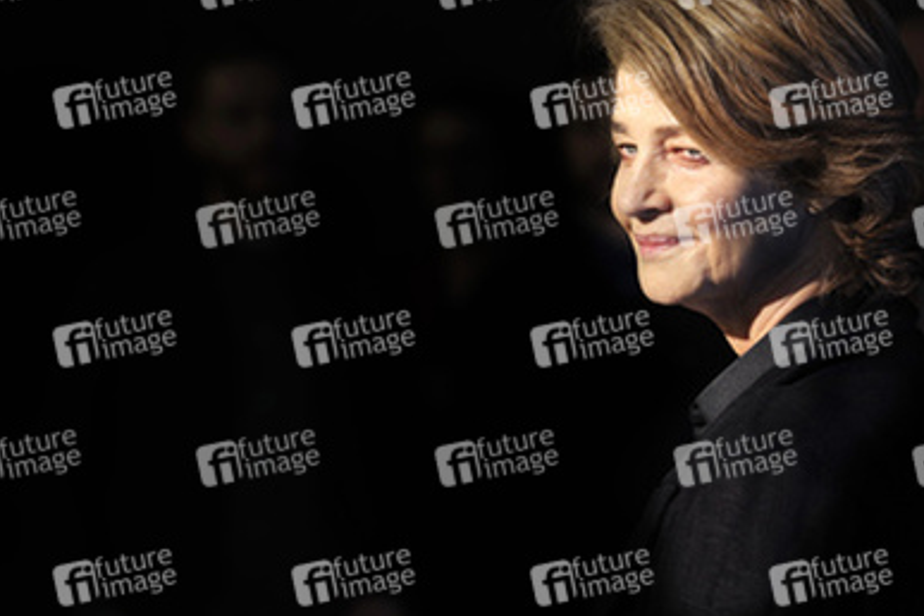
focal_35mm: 233
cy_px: 279
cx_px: 529
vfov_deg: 5.9
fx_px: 5980
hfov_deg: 8.8
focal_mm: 200
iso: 200
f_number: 5.6
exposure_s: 1/200
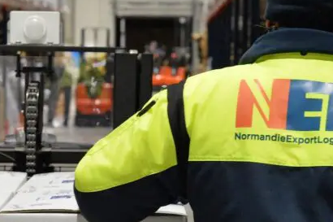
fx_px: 1803
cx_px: 140
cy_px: 99
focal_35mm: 195
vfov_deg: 7.0
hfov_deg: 10.6
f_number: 7.1
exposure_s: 1/60
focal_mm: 78
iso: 6400
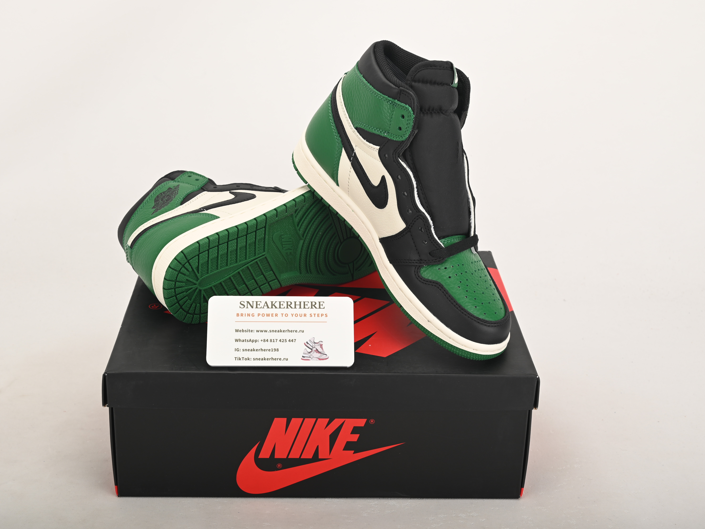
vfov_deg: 28.0
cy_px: 265
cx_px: 331
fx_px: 1059
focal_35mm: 52
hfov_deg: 36.8
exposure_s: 1/200
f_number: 11
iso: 100
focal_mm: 48
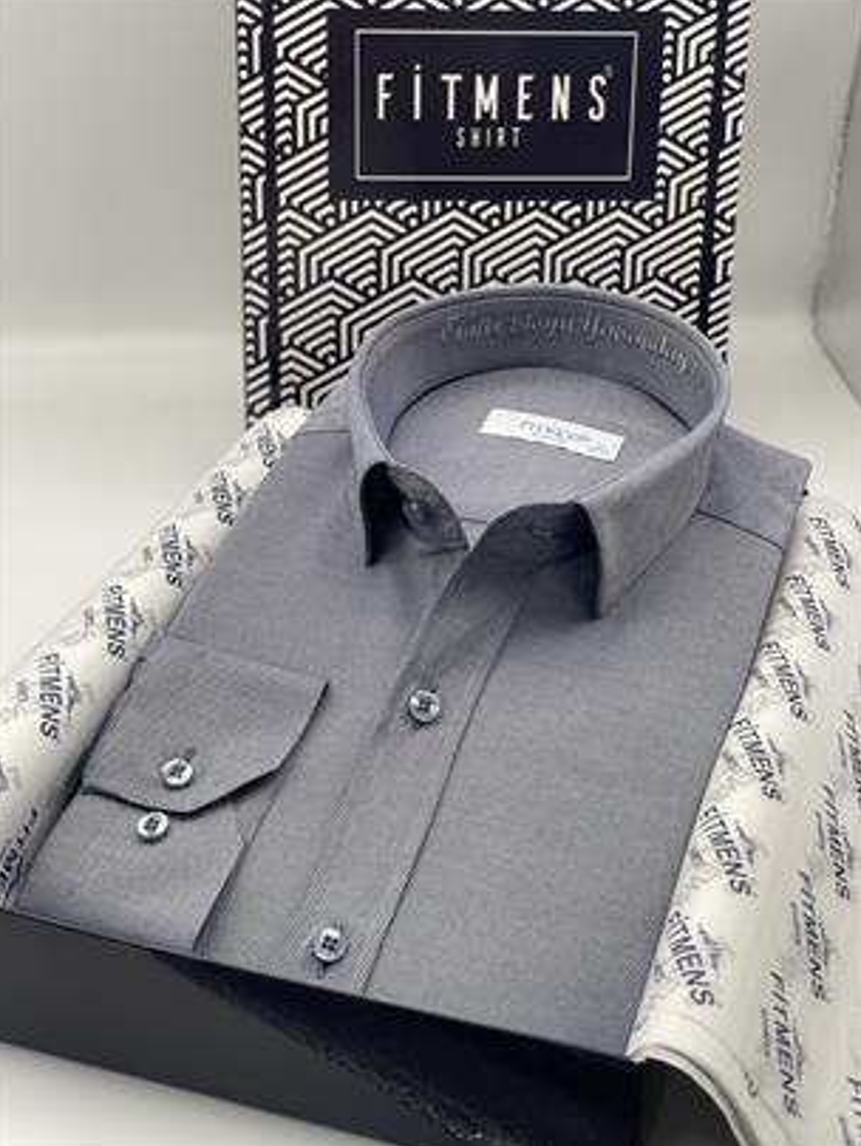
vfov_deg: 36.2
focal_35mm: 53
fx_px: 1757
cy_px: 570
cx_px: 428
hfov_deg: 27.5
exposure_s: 1/100
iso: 32
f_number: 2
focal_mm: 6
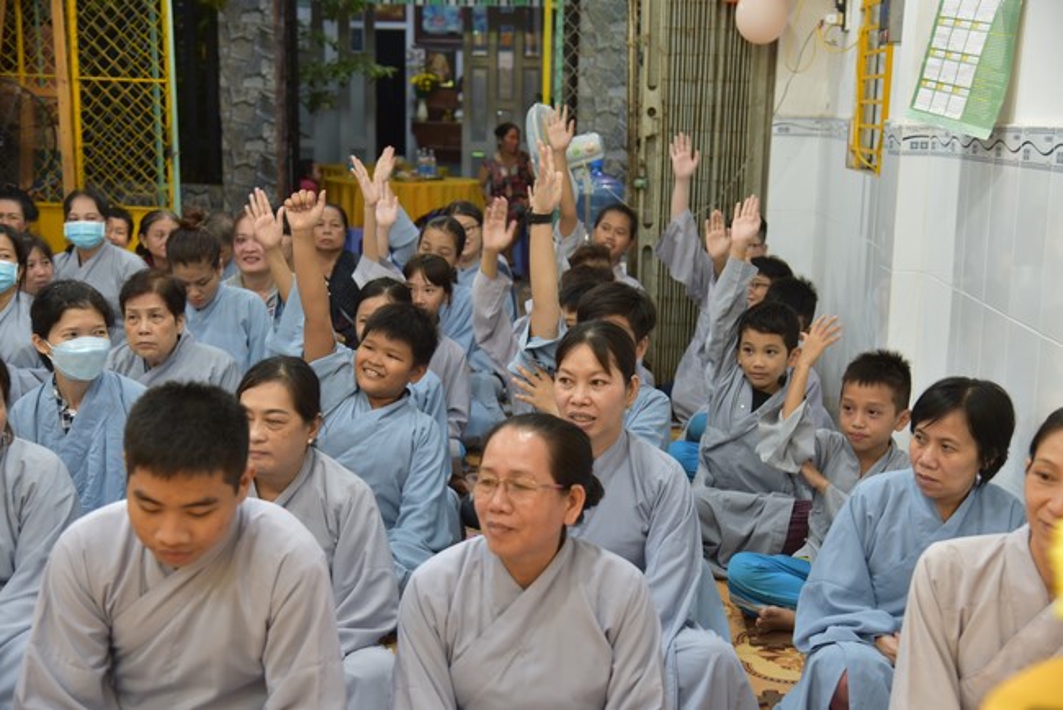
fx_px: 1536
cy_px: 355
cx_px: 532
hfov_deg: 38.2
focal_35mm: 52
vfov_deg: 26.0
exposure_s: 1/60
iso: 800
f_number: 4
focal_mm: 52
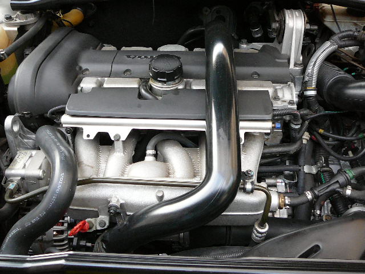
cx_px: 182
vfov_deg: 40.7
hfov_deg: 52.6
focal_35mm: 35
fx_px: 369
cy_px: 137
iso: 160
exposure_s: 1/30
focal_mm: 5.2
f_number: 2.8
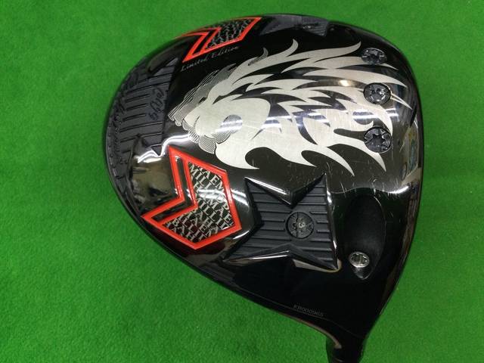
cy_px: 182
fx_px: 433
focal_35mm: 31
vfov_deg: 45.4
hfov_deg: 58.4
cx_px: 242
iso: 100
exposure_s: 1/30
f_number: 2.4
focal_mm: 3.3
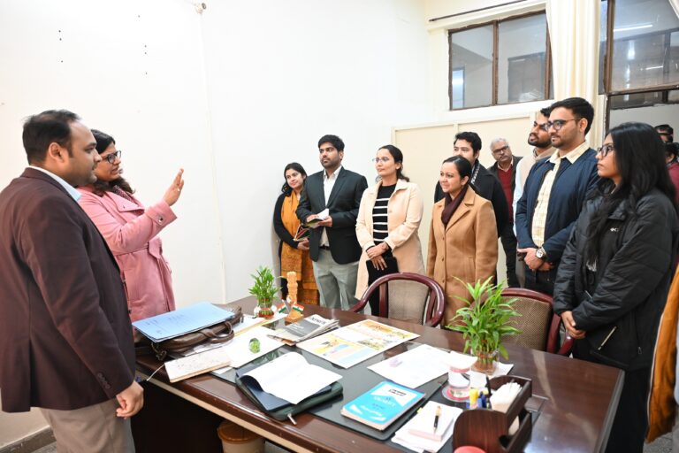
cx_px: 340
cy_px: 226
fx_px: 453
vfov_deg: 53.1
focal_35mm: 24
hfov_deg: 73.7
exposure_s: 1/125
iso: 3200
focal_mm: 24
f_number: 4
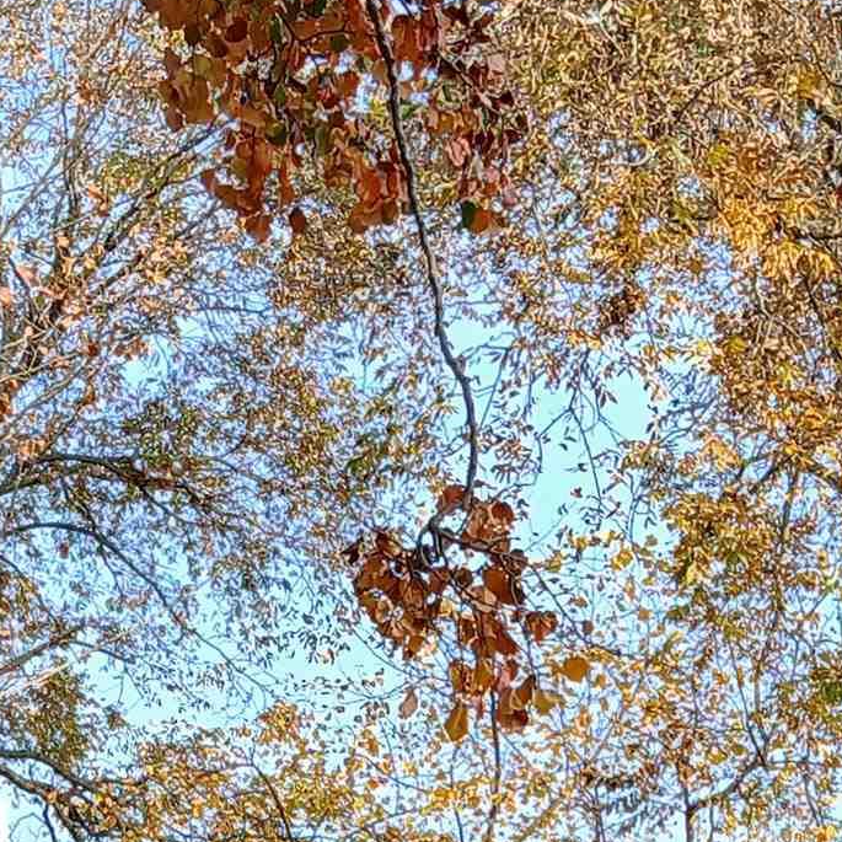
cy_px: 1083
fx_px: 2835
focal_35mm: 103
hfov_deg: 16.9
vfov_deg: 16.1
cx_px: 285
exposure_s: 1/177
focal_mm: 3.98
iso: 20
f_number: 1.8
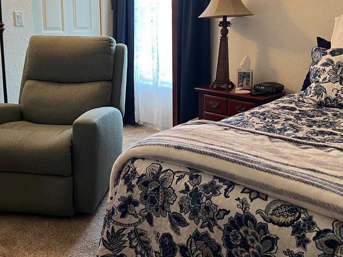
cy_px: 85
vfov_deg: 35.6
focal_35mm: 40
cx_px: 175
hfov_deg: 46.8
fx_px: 396
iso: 200
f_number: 1.5
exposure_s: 1/60
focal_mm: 5.7
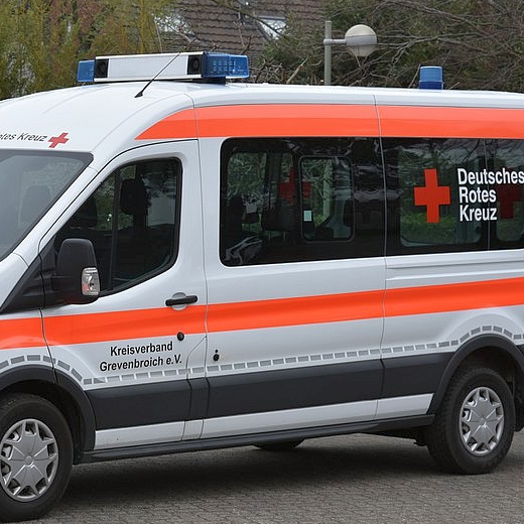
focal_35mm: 125
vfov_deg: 14.0
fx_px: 2141
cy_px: 267
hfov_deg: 13.9
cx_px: 154
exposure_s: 1/250
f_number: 8
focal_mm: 85
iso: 400
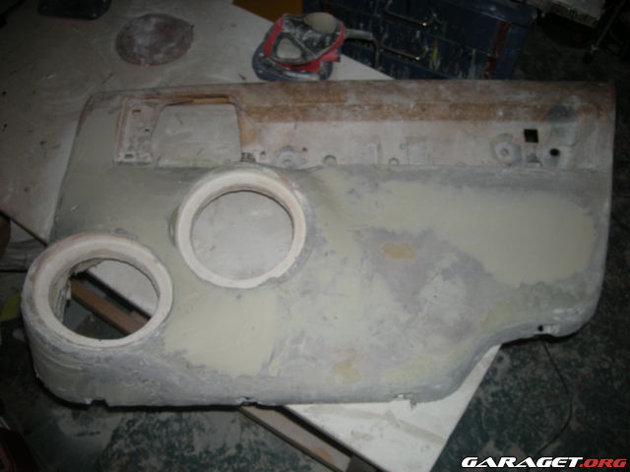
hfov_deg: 52.6
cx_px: 315
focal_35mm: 35
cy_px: 236
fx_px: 637
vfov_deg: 40.7
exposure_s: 1/60
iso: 50
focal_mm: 5.7
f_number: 2.8
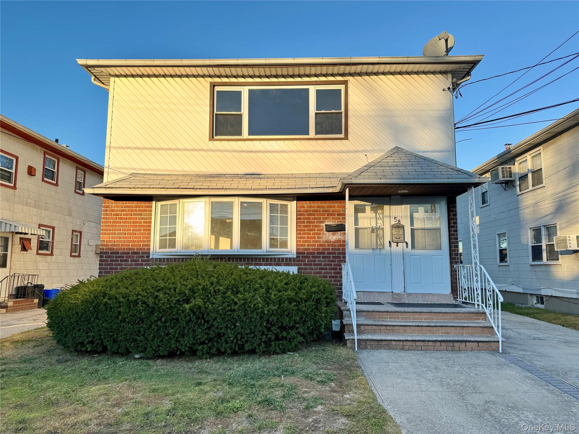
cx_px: 290
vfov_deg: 56.8
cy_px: 217
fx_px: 401
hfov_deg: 71.6
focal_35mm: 24
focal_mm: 6.76
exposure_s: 1/349
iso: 80
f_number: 1.78
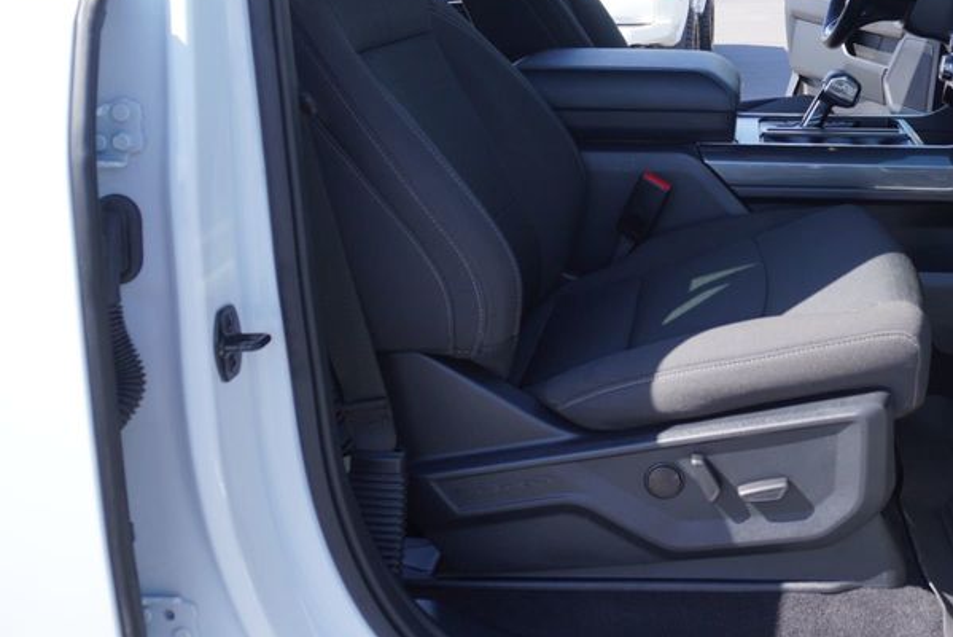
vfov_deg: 31.7
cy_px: 113
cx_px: 751
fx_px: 1086
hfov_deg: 45.2
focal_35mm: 41
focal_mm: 16
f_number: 5.6
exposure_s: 1/125
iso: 100
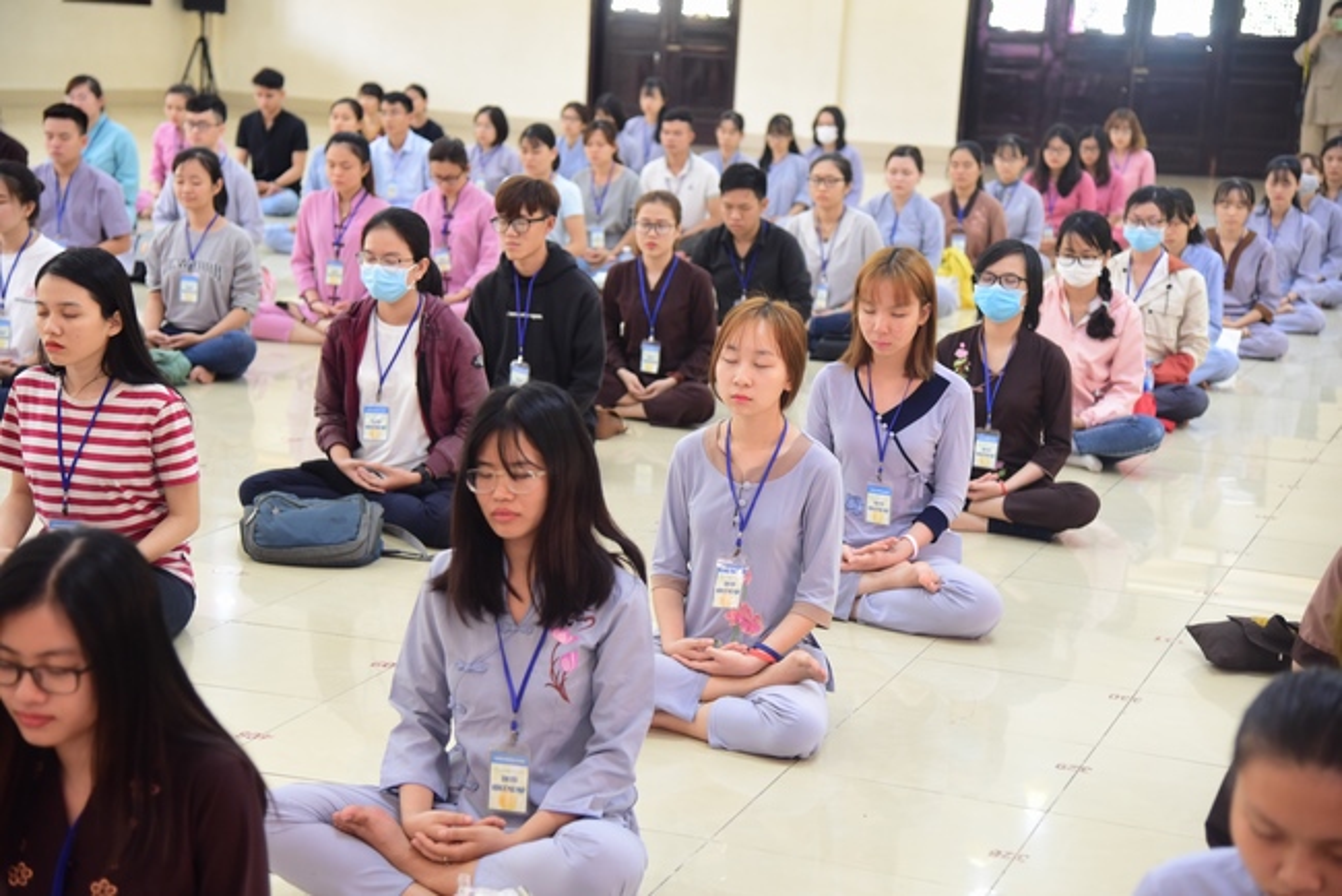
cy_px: 448
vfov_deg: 19.5
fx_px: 2610
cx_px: 671
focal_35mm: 70
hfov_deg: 28.8
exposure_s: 1/40
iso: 1600
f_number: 4
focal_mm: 70
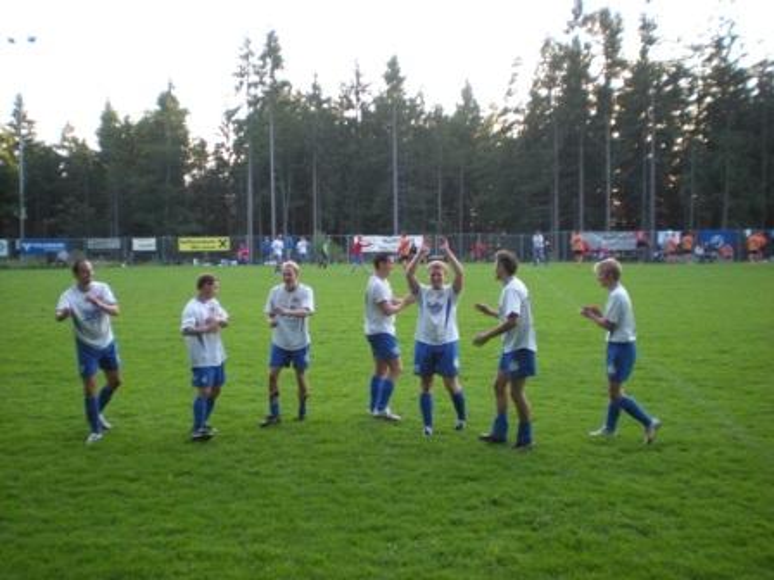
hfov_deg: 49.0
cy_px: 290
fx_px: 850
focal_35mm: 38
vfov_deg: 37.7
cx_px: 387
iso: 400
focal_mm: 6.3
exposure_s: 1/226
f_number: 3.1
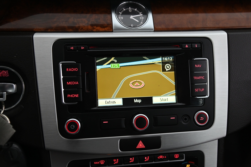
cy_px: 84
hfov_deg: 42.8
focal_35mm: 46
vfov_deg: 29.2
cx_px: 126
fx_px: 320
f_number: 4
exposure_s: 1/25
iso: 2000
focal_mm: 46
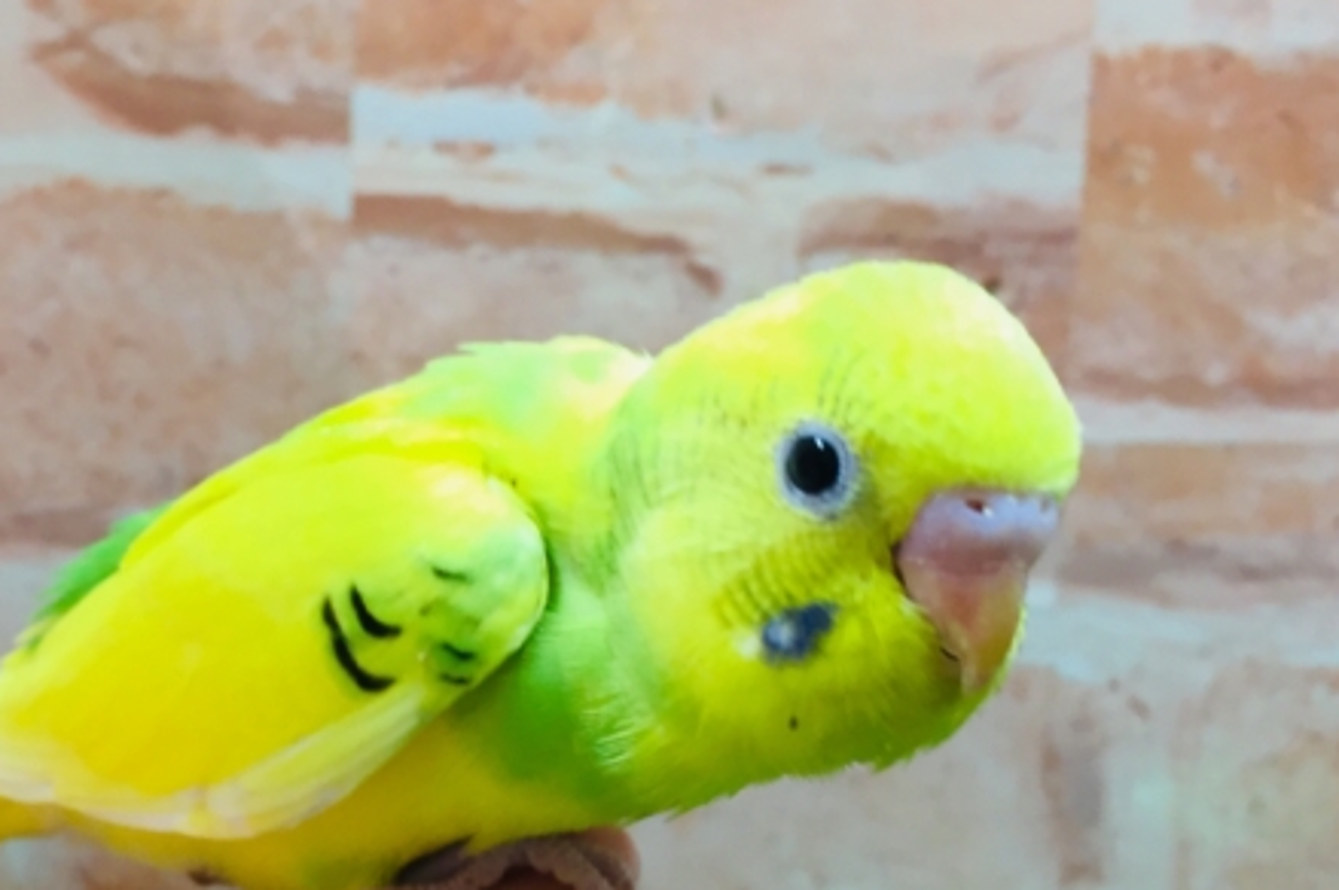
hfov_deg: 44.1
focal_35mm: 44
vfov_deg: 30.3
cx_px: 494
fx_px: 1635
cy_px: 576
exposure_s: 1/30
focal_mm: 4.15
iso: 64
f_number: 2.2
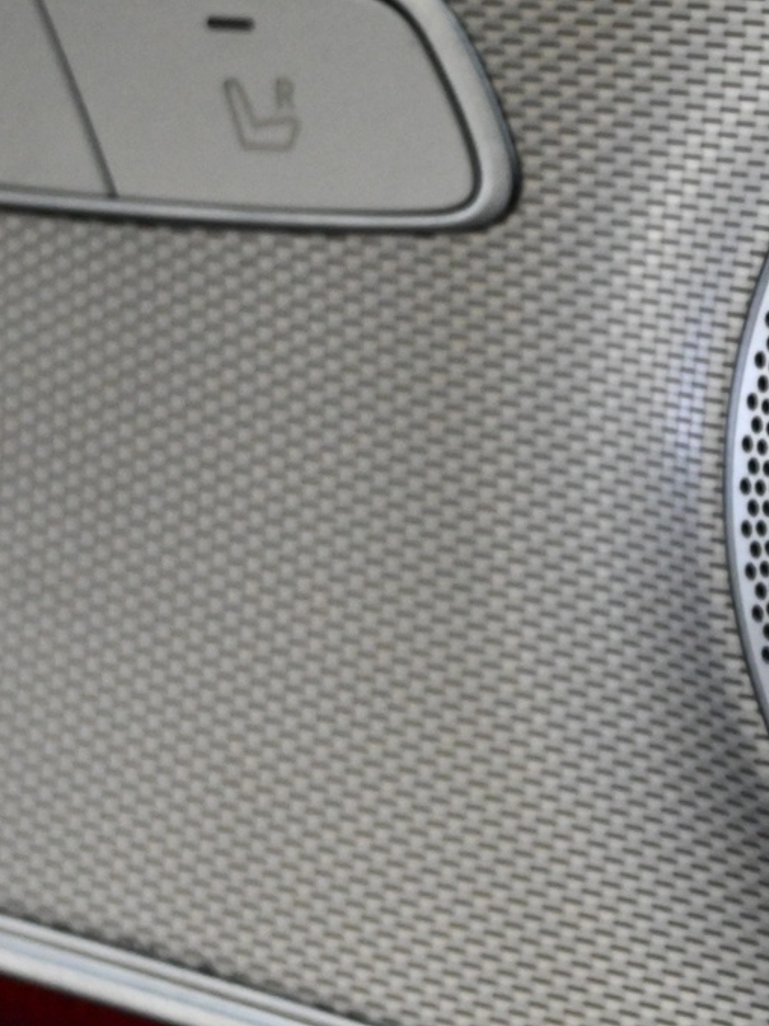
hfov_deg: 10.2
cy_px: 536
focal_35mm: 141
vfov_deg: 14.0
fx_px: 4182
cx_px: 1157
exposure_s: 1/60
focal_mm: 41
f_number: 5.6
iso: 3600
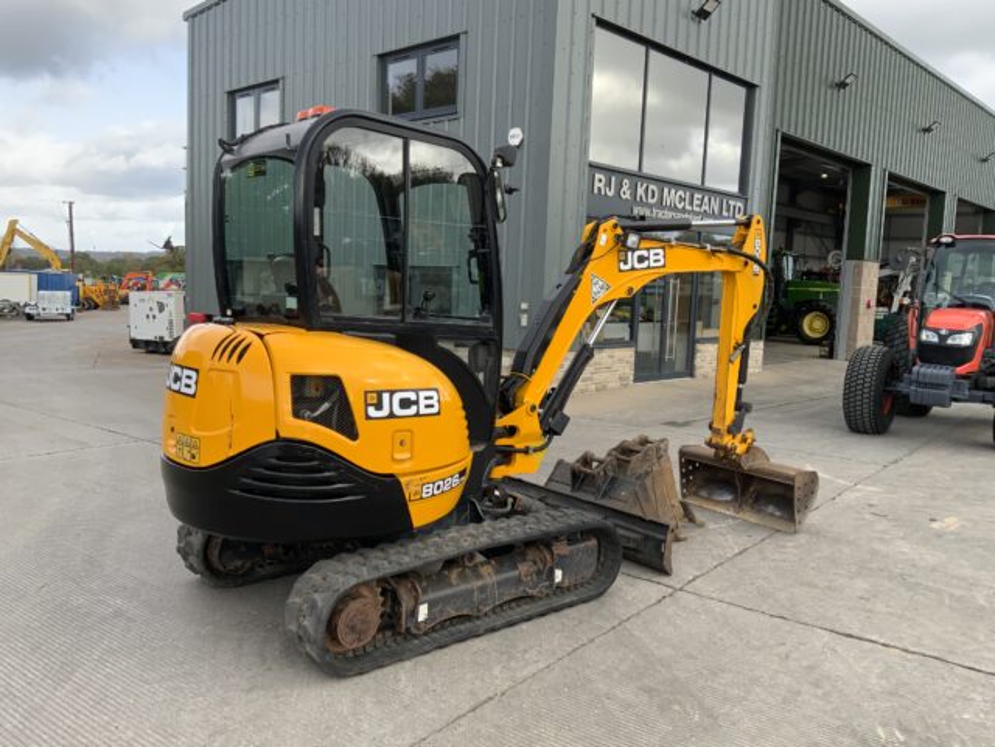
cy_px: 374
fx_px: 834
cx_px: 498
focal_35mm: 29
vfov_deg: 48.2
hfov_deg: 61.7
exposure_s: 1/265
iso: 16
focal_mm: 3
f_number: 1.8
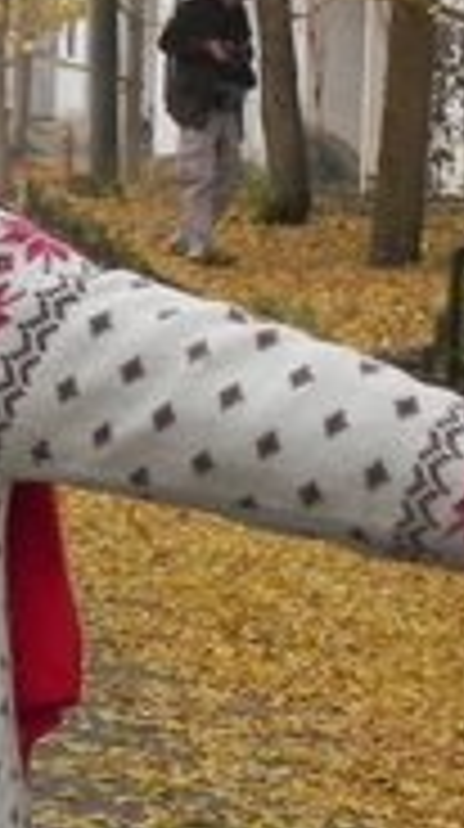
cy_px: -187
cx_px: -482
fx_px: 7750
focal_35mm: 353
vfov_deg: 6.1
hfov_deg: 3.4
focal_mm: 15.1
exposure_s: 1/125
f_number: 4
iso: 235
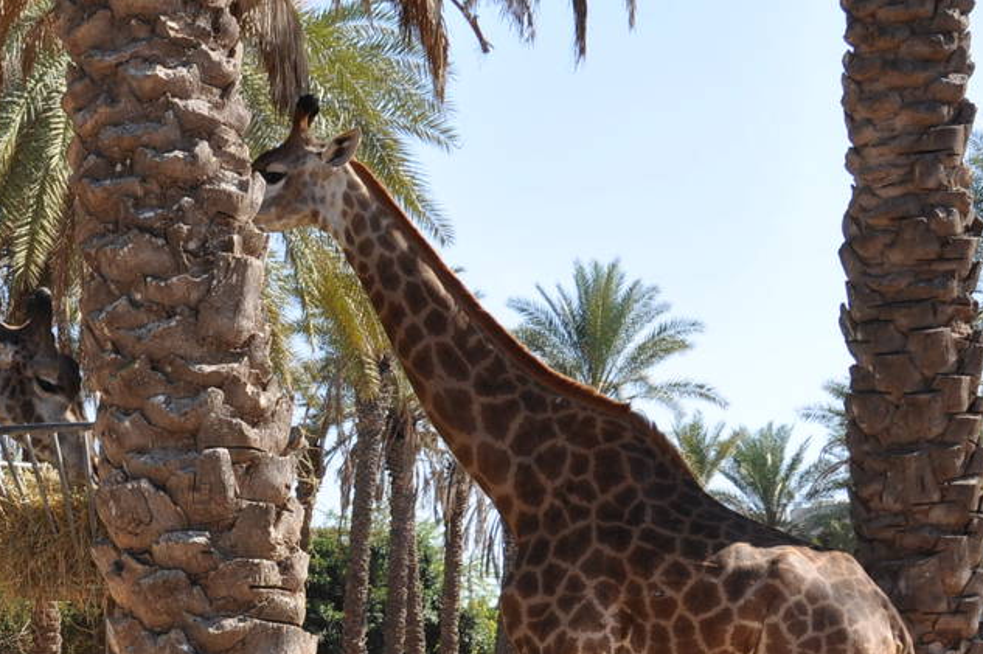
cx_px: 109
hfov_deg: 21.9
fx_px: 2483
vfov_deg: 14.7
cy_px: 664
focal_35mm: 91
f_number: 9
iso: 200
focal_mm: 24
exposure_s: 1/200
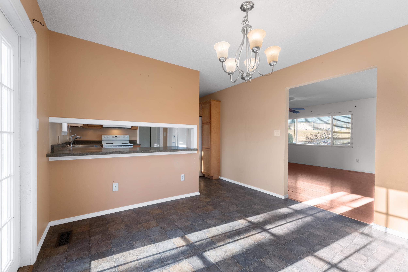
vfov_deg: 77.3
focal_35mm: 15
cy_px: 136
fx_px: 170
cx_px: 204
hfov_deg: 100.4
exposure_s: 1/8
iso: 200
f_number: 9
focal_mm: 10
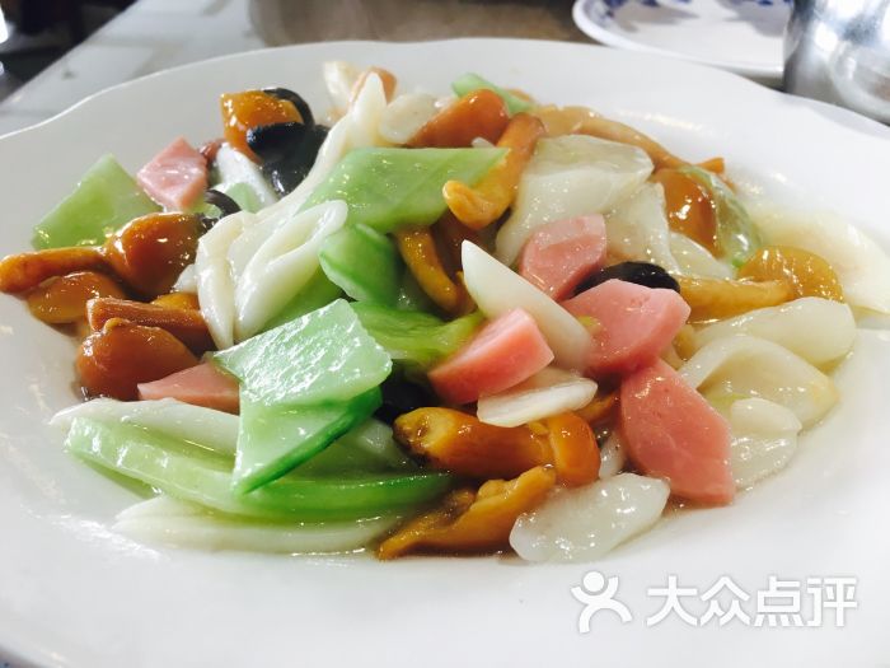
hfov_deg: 61.7
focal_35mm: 29
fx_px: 746
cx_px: 445
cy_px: 334
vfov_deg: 48.2
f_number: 2.2
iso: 25
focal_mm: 4.15
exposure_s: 1/33
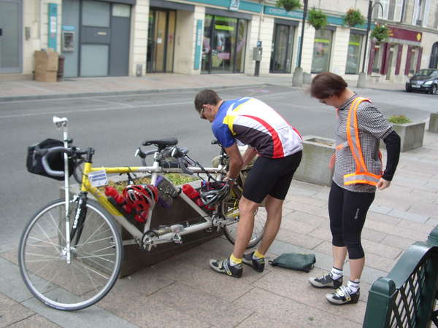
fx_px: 519
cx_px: 219
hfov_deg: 45.8
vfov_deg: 35.1
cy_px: 164
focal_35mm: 41
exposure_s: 1/100
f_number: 2.8
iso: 80
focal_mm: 6.8
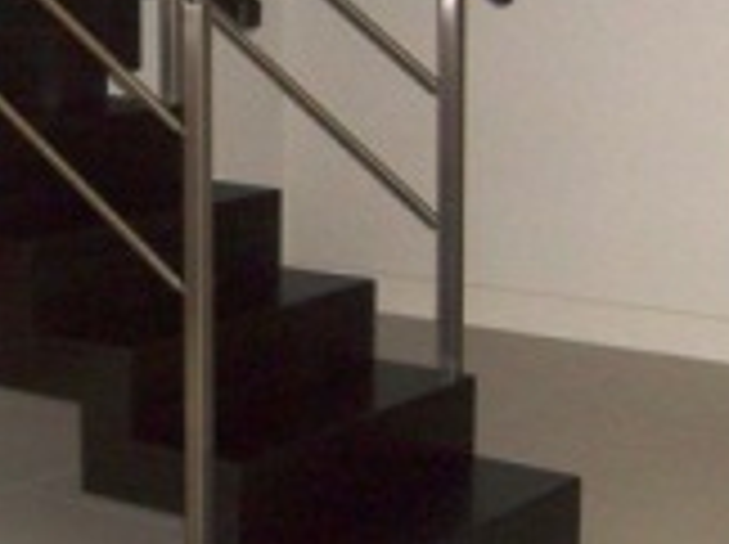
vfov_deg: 15.1
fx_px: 2040
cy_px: 117
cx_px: 212
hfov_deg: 20.2
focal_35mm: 97
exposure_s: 1/45
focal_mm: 5.8
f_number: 2.8
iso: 200
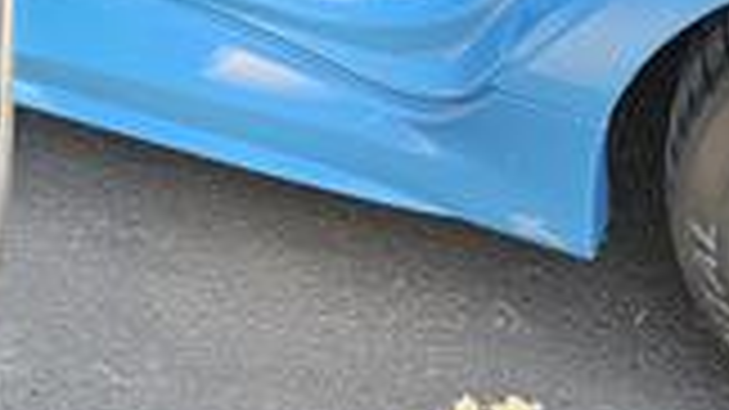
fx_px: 1507
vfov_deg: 13.4
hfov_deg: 27.2
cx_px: 374
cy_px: -401
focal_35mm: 78
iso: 125
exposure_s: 1/120
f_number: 1.7
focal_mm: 6.3
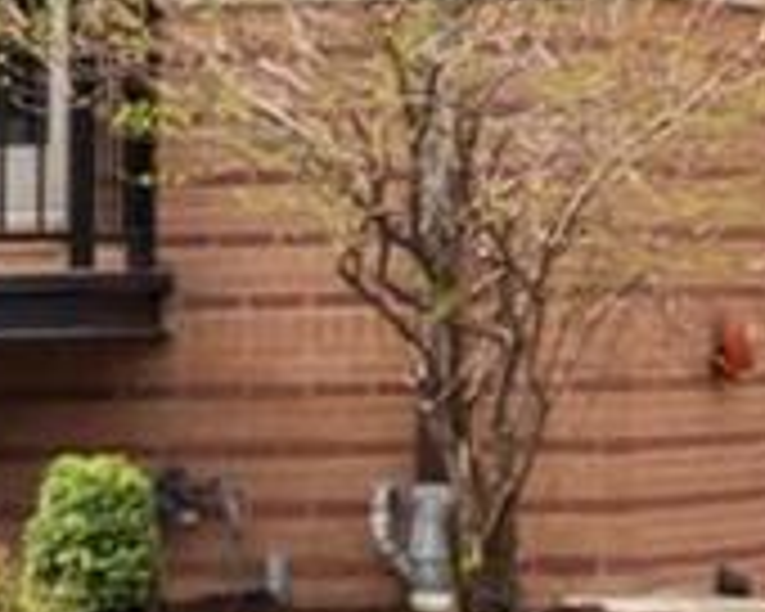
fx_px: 6792
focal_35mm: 300
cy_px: -950
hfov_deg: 6.3
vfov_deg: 5.0
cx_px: -716
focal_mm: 17
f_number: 10
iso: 400
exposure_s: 1/200
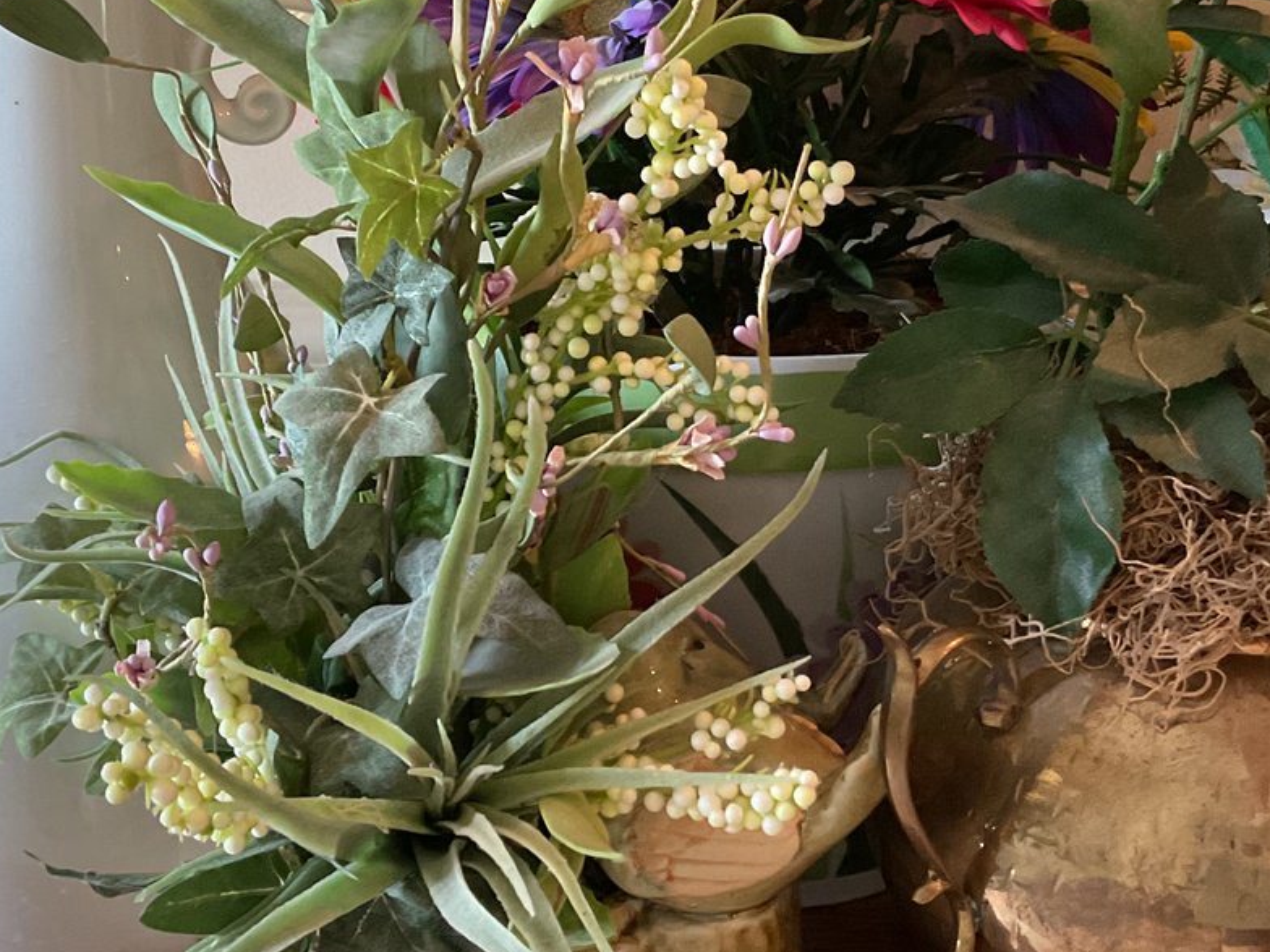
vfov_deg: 26.0
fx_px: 2055
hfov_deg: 34.3
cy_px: 354
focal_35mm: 56
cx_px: 694
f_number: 1.8
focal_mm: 3
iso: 200
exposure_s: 1/60
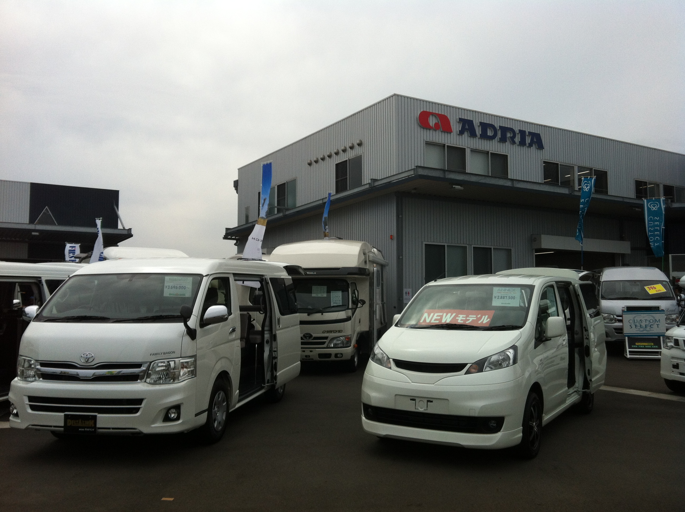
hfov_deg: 52.7
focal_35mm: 35
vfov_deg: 40.6
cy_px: 256
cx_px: 342
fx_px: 692
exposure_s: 1/2320
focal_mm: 3.85
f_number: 2.8
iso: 80
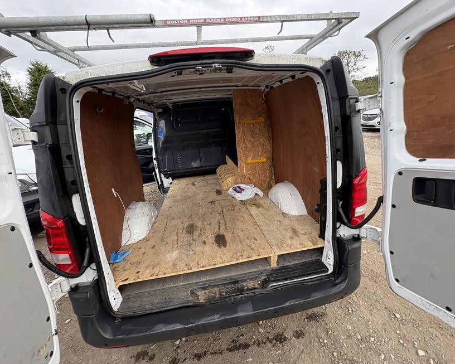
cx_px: 230
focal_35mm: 15
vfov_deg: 84.0
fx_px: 202
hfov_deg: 96.8
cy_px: 184
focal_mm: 2.22
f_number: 2.2
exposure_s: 1/138
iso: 64
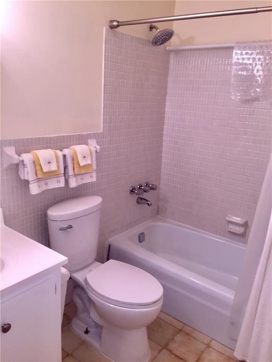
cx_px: 136
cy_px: 181
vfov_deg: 61.7
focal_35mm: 29
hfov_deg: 48.2
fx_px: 304
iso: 40
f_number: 2.2
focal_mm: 4.15
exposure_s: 1/30
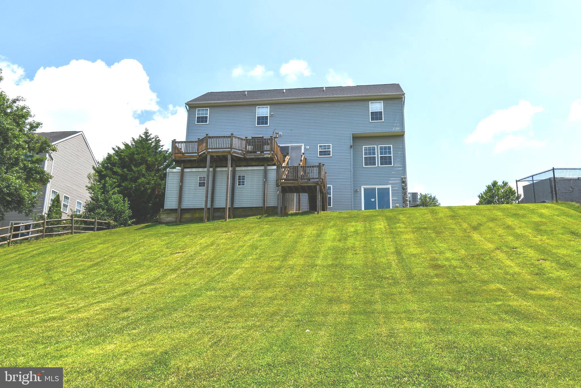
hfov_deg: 61.9
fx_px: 484
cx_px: 290
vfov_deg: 43.6
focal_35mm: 30
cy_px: 194
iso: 100
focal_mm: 20
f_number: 9
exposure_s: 1/320
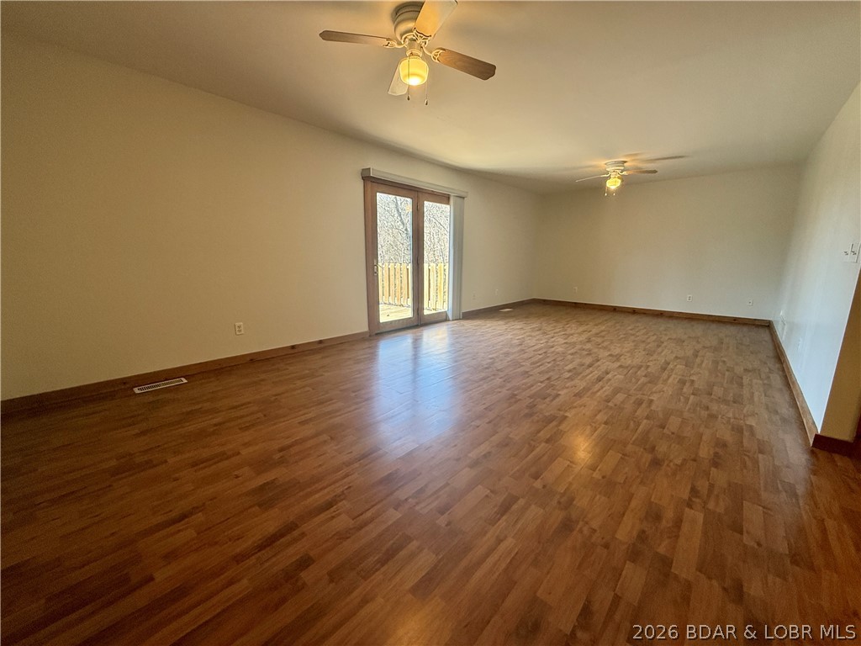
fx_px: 348
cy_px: 323
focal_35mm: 14
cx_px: 430
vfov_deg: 85.7
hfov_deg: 102.1
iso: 160
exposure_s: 1/120
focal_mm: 2.22
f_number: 2.2
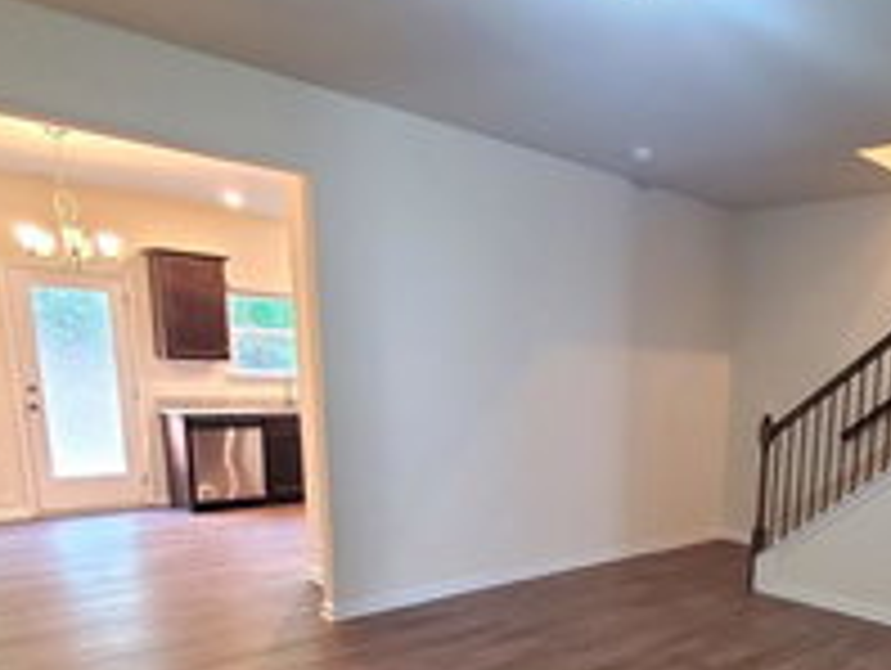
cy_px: 508
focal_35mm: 28
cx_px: 646
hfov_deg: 60.6
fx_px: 722
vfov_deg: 47.8
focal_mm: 1.8
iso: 500
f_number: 2.2
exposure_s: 1/30
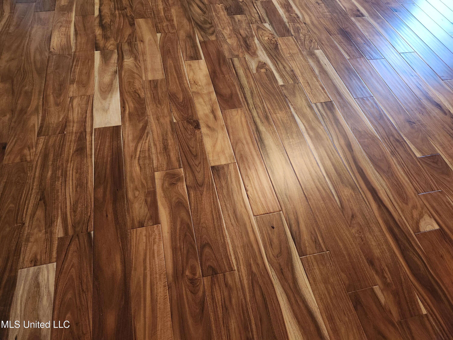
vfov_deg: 58.9
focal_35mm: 23
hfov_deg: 73.9
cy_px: 170
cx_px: 226
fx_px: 301
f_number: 1.8
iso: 1000
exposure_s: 1/120
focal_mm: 5.54
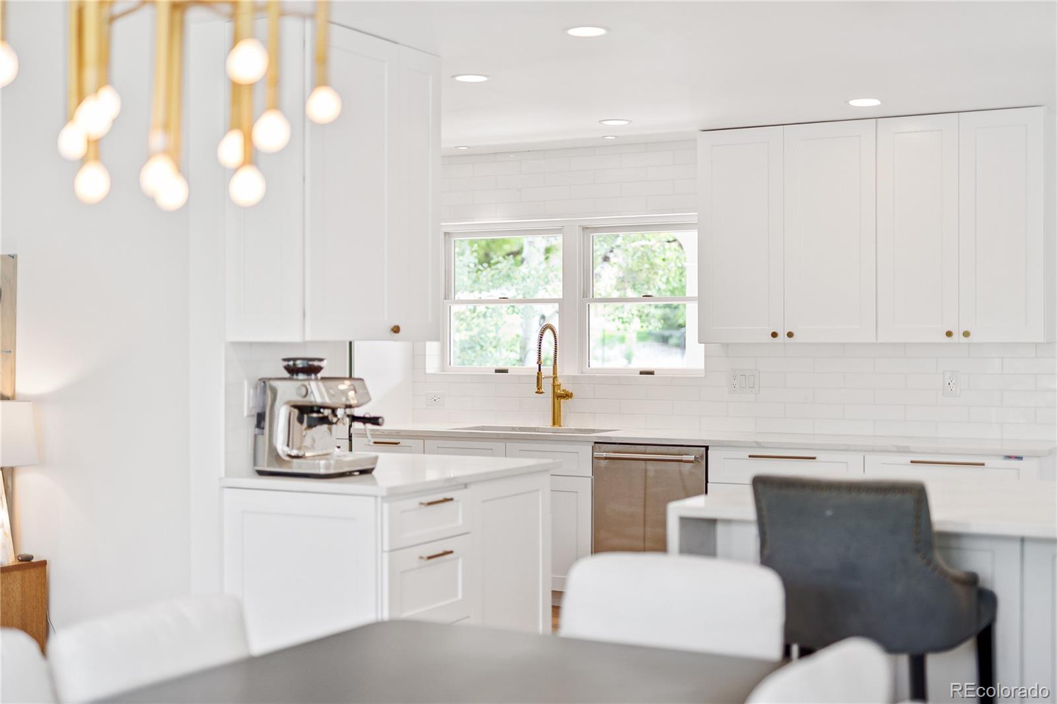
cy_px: 352
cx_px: 528
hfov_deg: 39.6
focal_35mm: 50
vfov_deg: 27.0
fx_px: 1468
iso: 100
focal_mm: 50
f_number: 1.4
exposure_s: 1/320
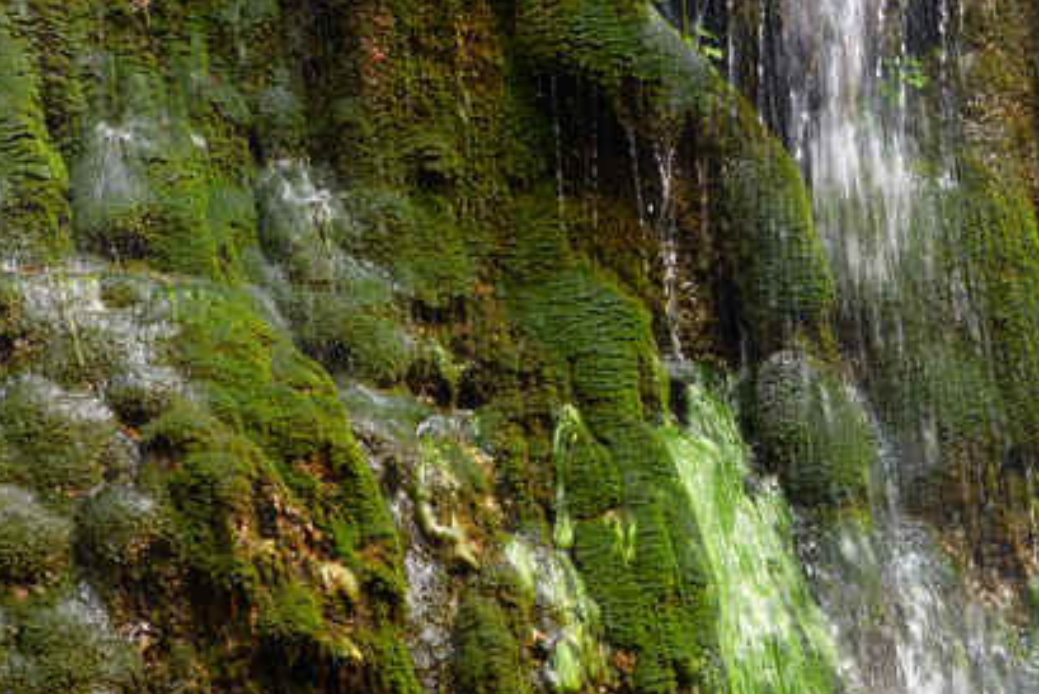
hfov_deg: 13.3
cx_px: 804
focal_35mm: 154
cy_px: 412
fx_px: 4446
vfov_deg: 8.9
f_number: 5.6
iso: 250
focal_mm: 70
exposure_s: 1/125
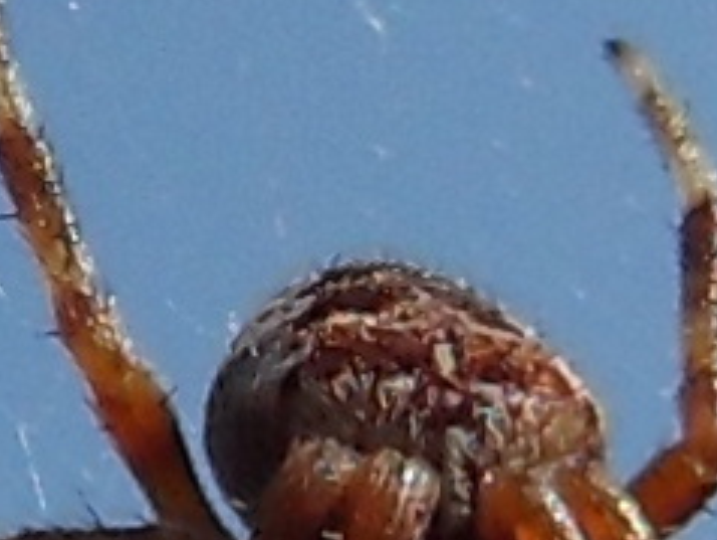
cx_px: 358
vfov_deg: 15.5
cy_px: 540
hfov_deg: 20.8
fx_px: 1949
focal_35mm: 94
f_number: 8.2
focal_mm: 6.3
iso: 80
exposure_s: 1/250
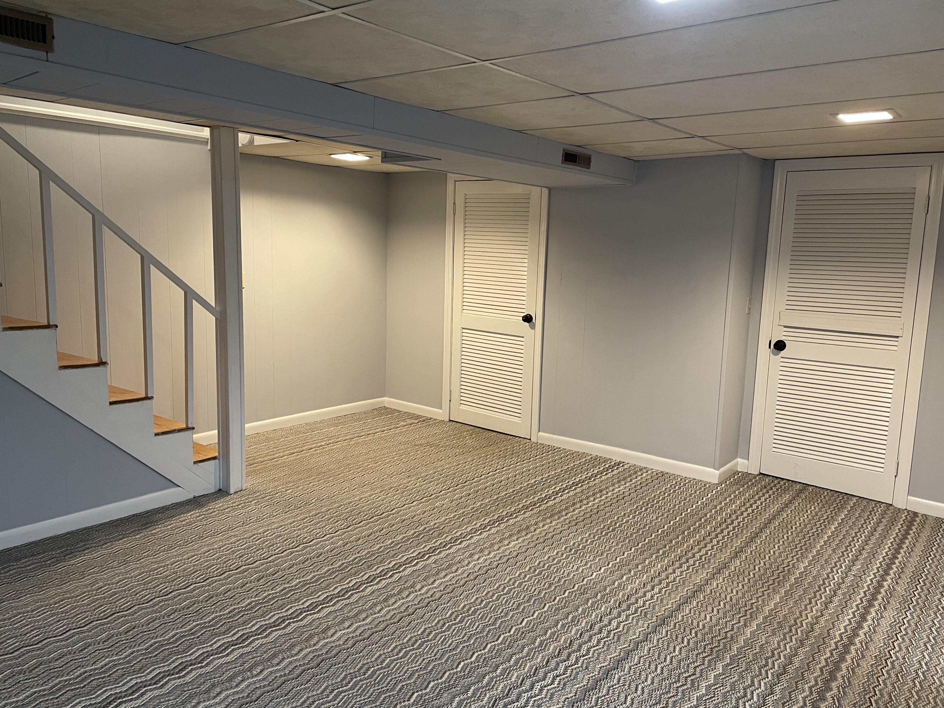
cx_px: 472
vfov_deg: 53.1
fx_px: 709
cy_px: 354
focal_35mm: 26
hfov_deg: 67.3
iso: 320
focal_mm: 4.2
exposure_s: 1/60
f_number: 1.6
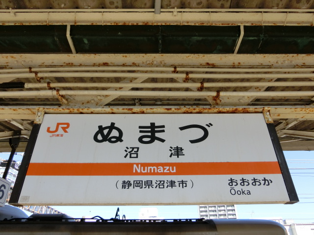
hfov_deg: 69.4
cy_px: 118
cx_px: 157
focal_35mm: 25
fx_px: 227
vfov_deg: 54.9
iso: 80
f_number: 3.5
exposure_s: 1/400
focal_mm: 4.5
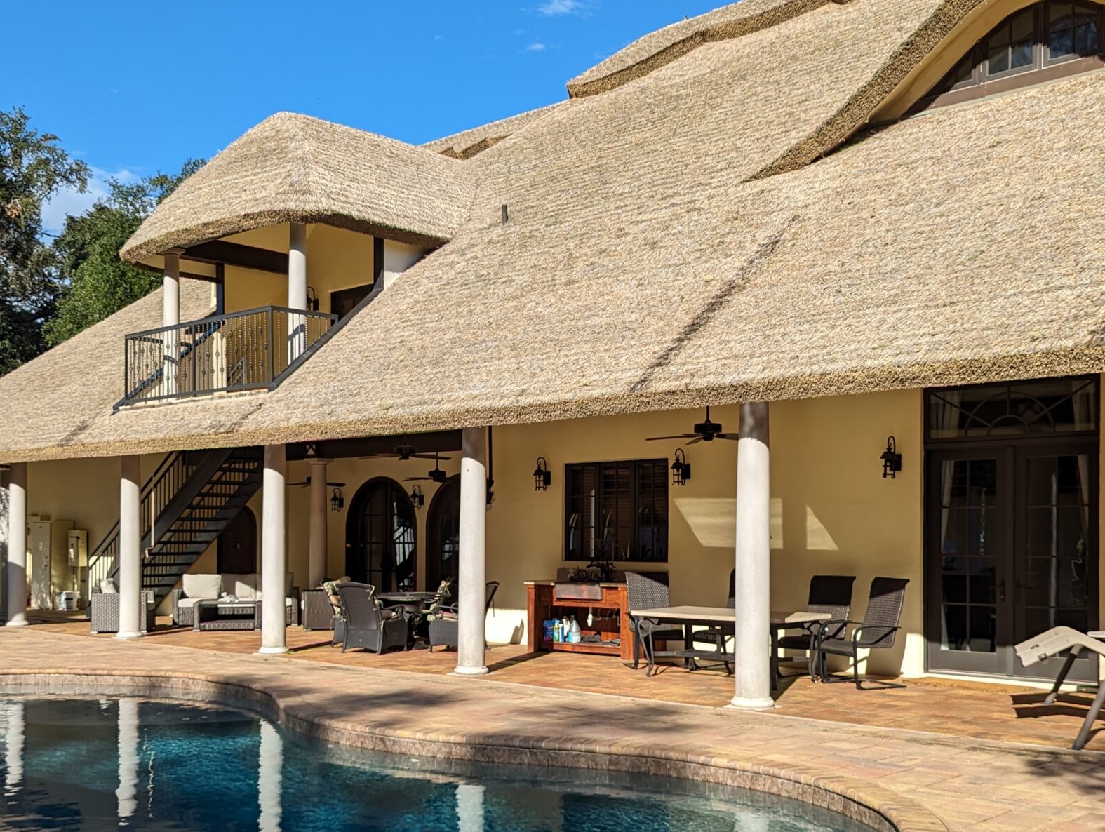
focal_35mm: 39
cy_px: 526
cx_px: 502
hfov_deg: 47.7
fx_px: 1247
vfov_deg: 36.7
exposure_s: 1/1855
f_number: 1.85
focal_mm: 6.81
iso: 41
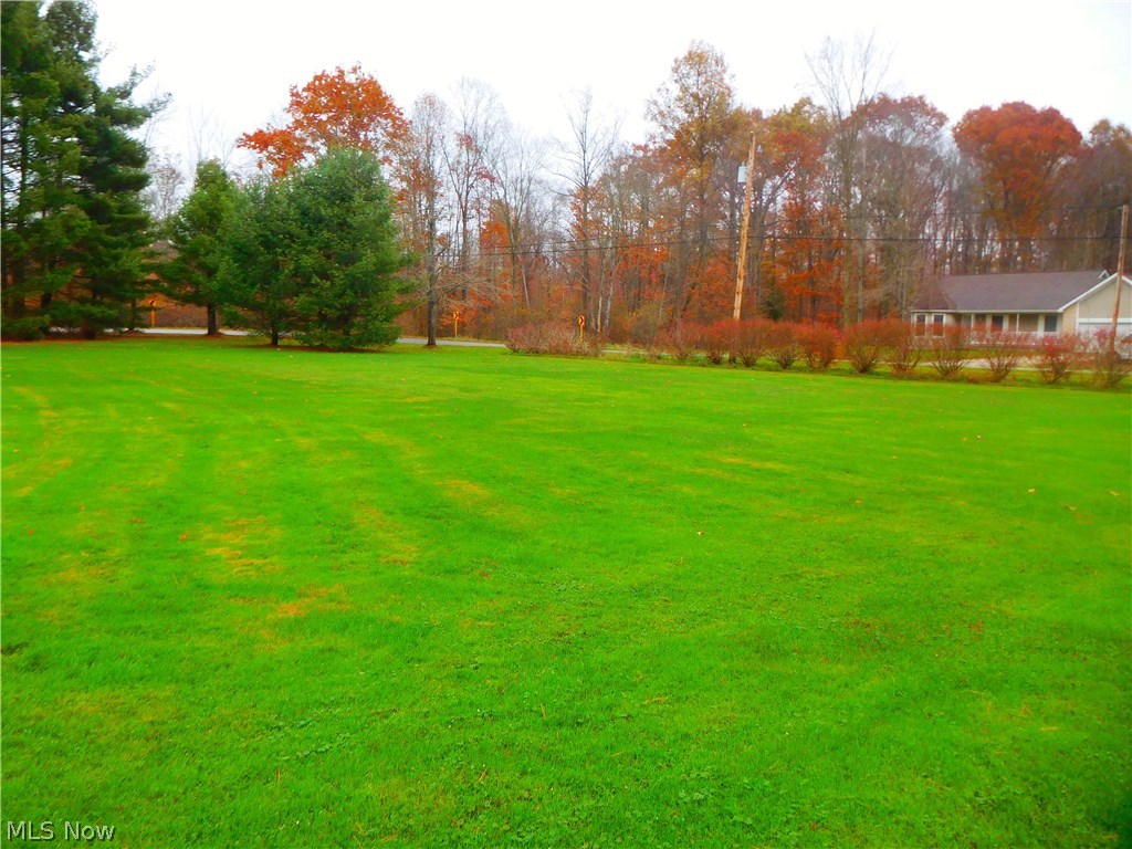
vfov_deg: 49.7
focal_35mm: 28
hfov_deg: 63.4
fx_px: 916
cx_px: 566
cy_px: 424
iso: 125
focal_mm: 5
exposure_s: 1/60
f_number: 3.5
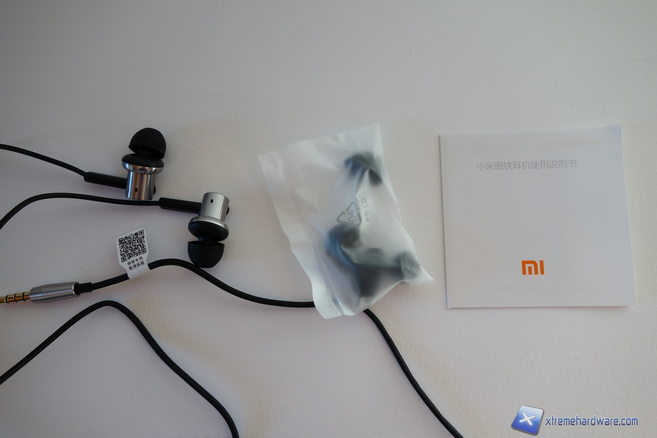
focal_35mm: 28
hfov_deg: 65.5
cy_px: 219
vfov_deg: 46.4
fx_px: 511
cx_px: 328
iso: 200
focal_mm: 10.4
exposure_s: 1/25
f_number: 4
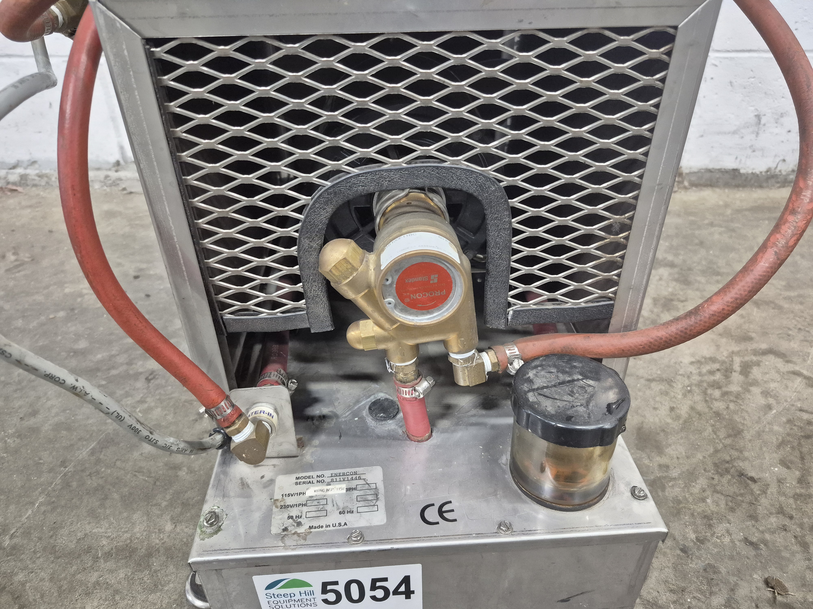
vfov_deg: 58.9
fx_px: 540
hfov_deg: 73.9
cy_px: 304
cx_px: 406
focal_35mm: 23
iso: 1000
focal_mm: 5.4
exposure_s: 1/120
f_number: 1.8
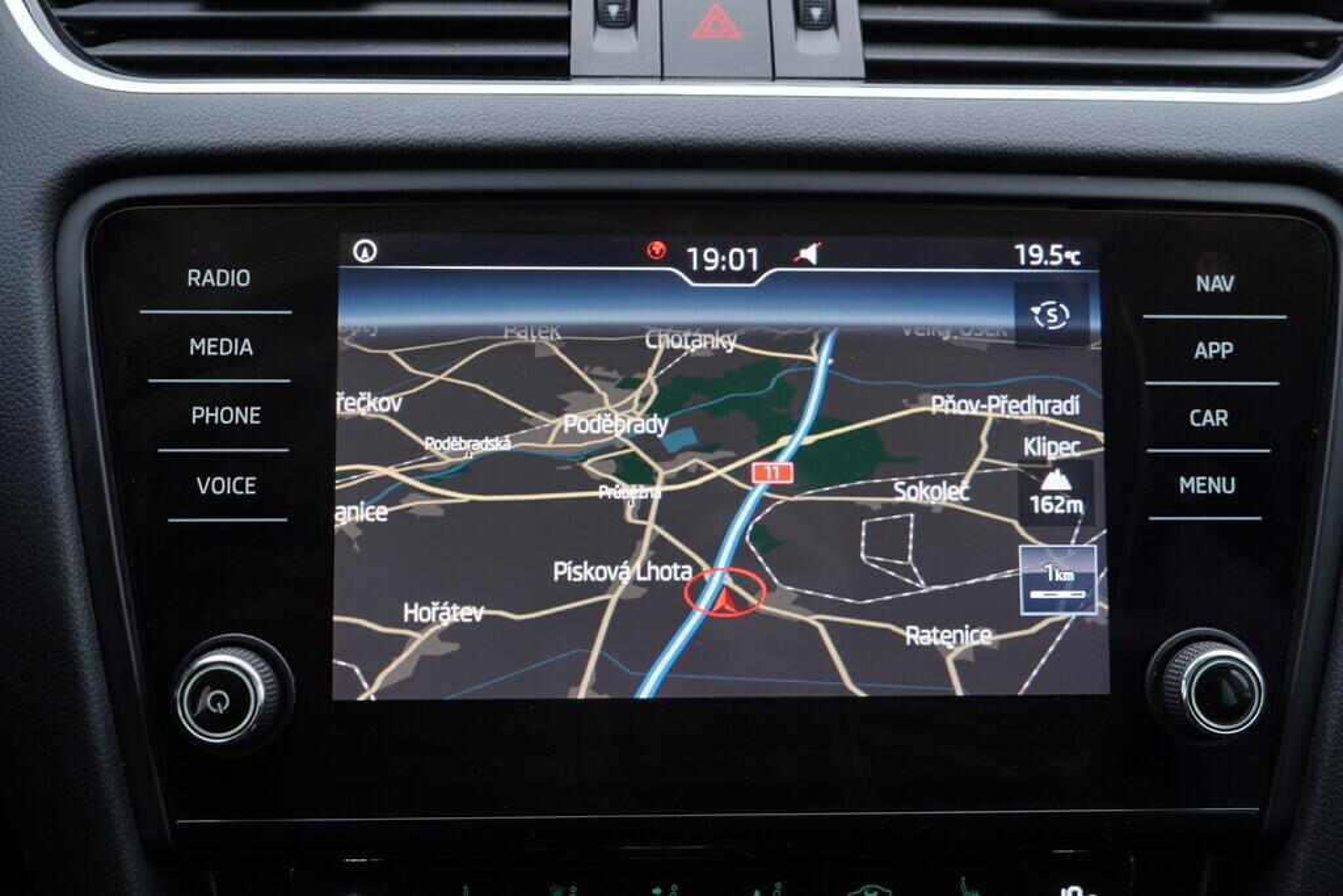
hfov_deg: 53.1
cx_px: 672
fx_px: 1343
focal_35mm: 36
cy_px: 448
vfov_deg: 36.9
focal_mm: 24
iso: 125
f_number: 3.2
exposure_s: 1/50
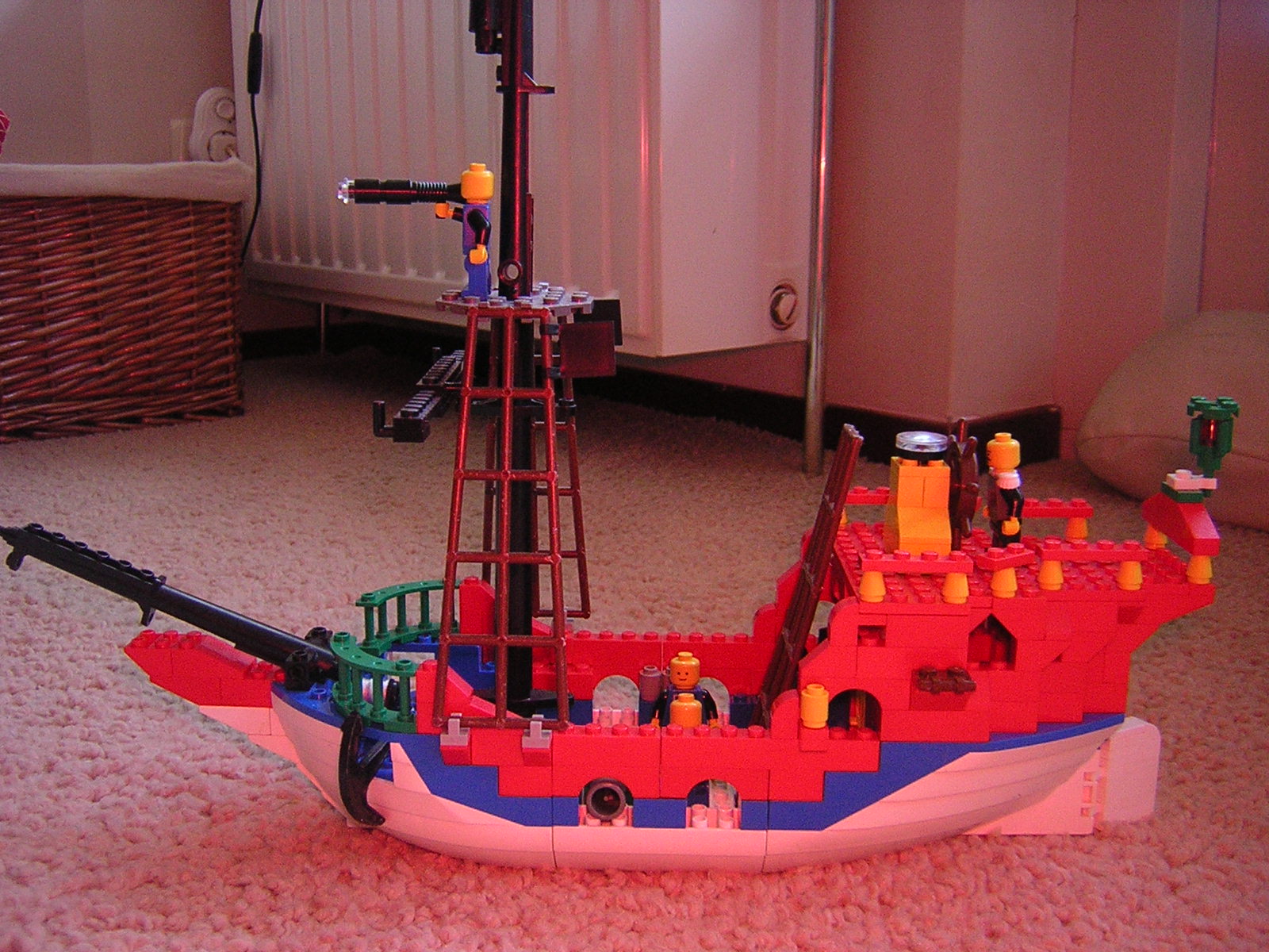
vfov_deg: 39.7
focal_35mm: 36
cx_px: 634
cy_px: 476
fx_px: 1320
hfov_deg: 51.4
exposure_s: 1/60.1
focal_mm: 4.7
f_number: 2.6
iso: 400
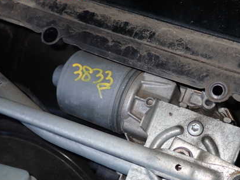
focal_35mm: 47
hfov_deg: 40.2
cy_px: 119
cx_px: 150
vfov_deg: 30.6
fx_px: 326
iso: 200
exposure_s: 1/30
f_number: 7.1
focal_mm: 5.79
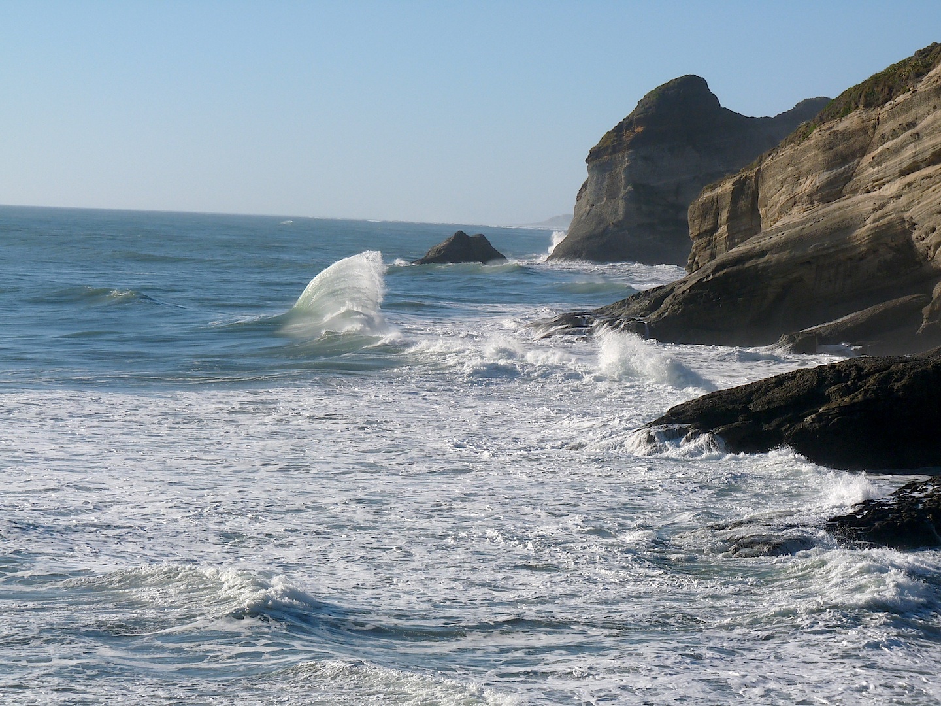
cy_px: 353
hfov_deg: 16.8
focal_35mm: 117
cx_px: 470
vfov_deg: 12.7
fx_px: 3181
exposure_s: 1/500
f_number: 8
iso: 100
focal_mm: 20.8
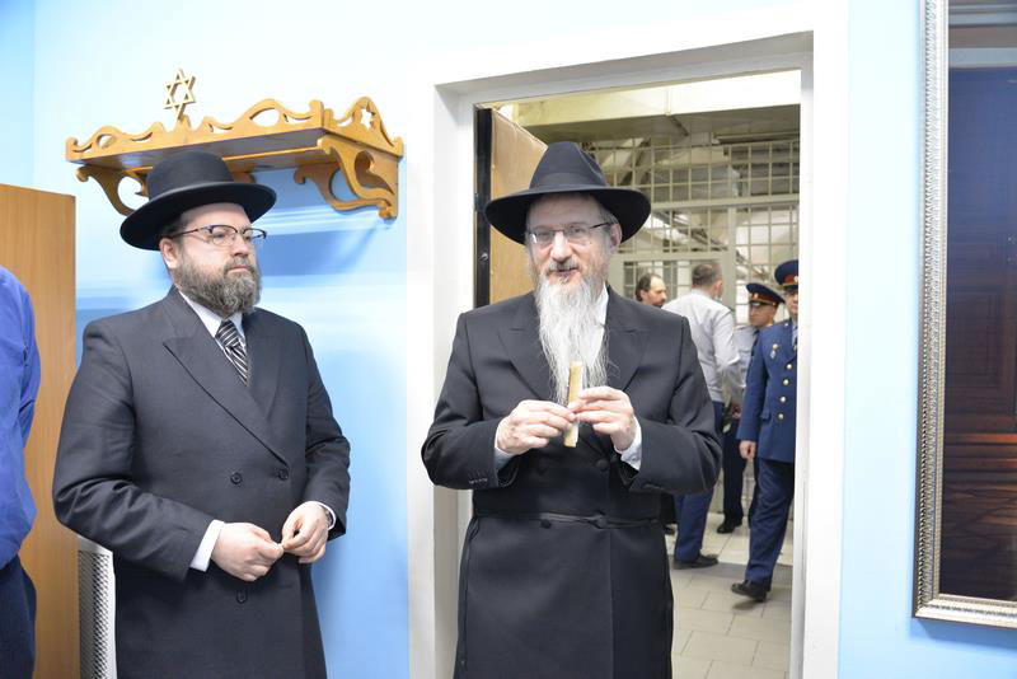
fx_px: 791
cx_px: 508
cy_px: 340
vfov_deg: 46.4
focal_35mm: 28
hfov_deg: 65.5
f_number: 3.8
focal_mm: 28
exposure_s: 1/50
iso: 3200
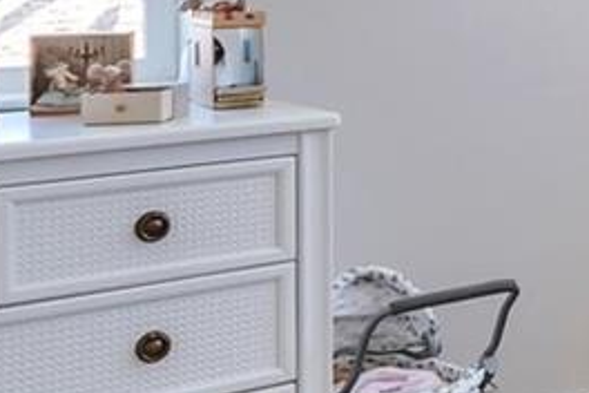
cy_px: -103
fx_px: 1489
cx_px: 1182
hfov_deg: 16.7
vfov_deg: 14.5
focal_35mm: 91
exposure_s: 1/100
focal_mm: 10
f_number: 8
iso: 100
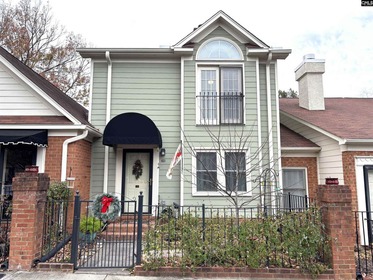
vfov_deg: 53.1
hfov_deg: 67.3
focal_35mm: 26
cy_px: 140
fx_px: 280
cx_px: 186
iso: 50
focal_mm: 5.96
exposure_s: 1/927
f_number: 1.6
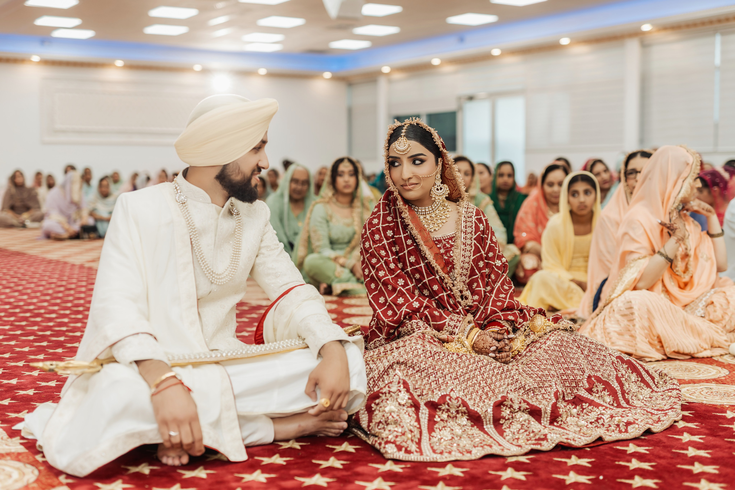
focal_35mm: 50
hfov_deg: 39.6
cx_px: 368
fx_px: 1021
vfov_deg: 27.0
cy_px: 245
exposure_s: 1/200
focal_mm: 50
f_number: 2
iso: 200
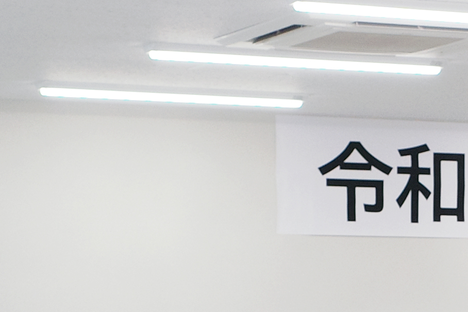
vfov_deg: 7.3
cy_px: 441
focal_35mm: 185
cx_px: 558
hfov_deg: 10.9
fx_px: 2404
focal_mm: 18.3
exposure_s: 1/200
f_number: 3.5
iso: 200
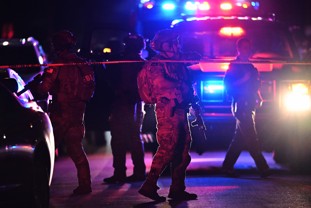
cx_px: 156
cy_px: 104
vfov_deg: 3.4
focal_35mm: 400
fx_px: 3455
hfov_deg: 5.2
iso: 8000
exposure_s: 1/400
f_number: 2.8
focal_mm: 400
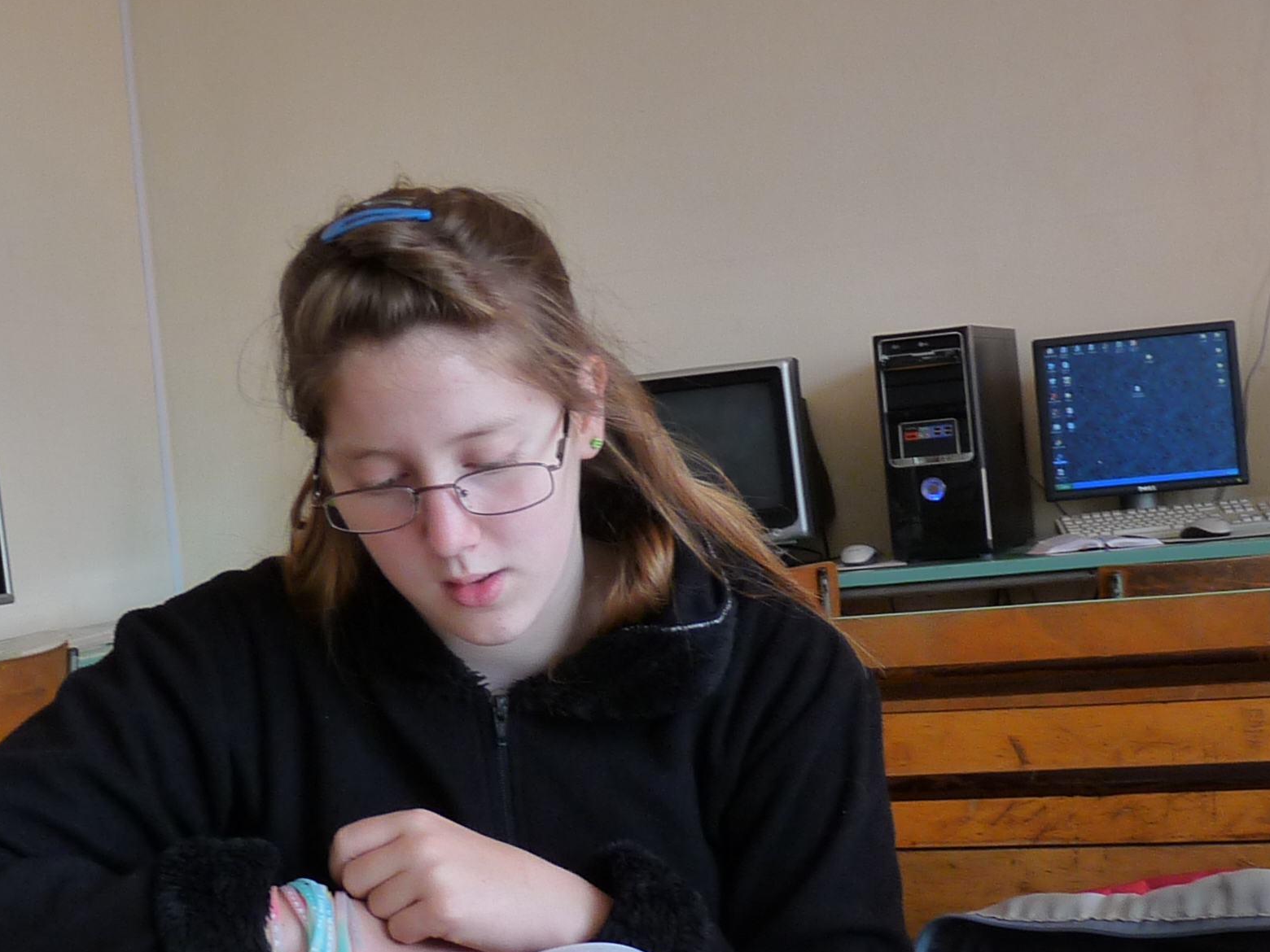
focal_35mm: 63
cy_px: 515
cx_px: 583
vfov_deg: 23.3
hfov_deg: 30.7
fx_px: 2311
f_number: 2.8
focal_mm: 4.8
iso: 160
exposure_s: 1/50
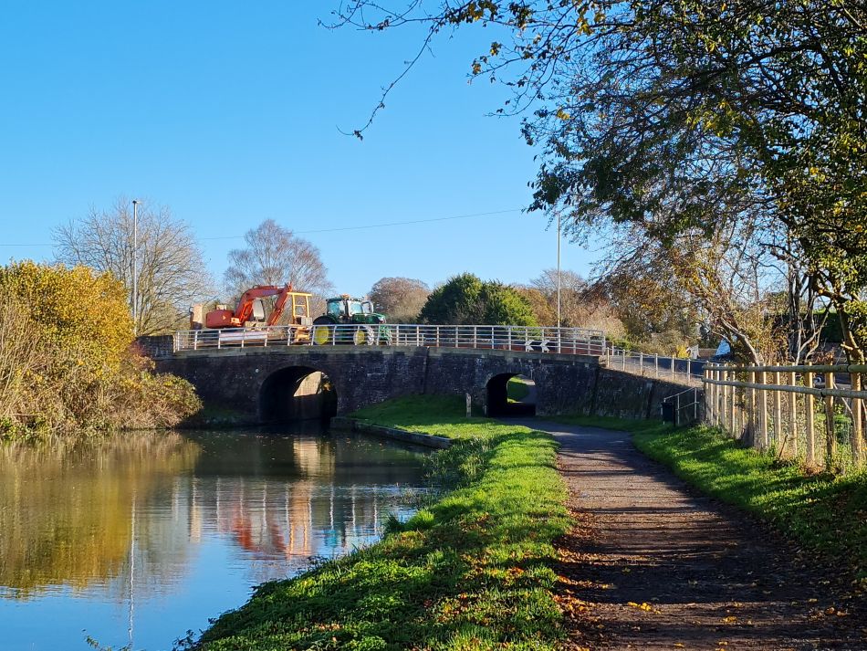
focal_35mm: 26
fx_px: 651
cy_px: 326
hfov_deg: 67.3
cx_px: 434
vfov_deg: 53.1
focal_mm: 5.4
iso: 50
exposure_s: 1/1374
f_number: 1.8
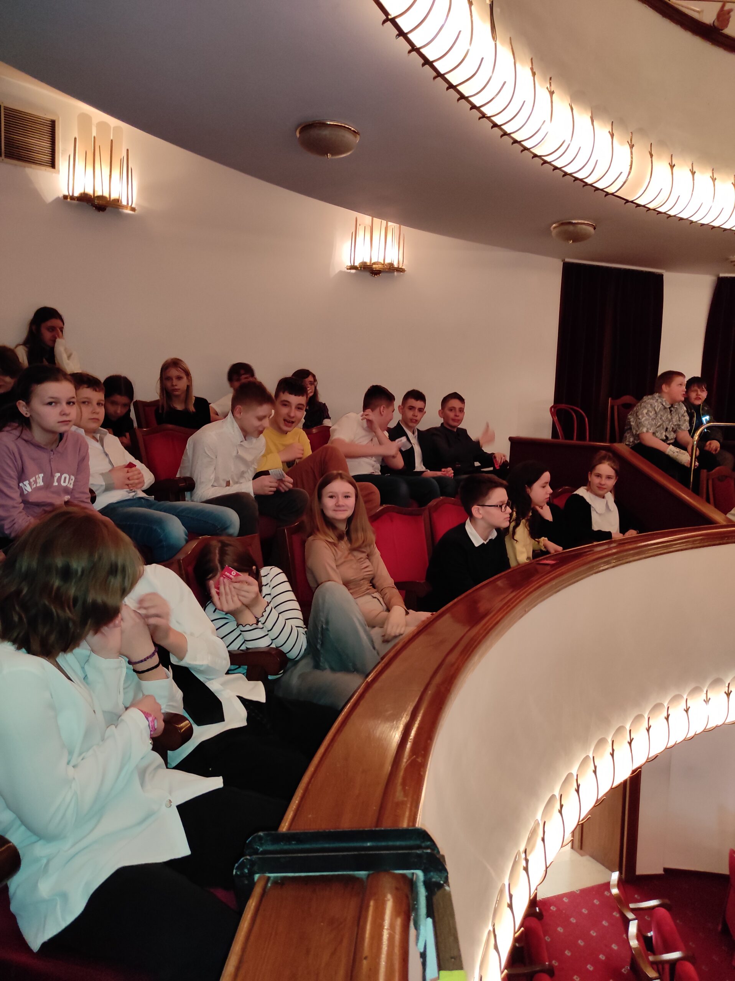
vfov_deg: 69.4
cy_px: 490
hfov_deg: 54.8
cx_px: 368
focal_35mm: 25
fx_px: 709
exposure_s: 1/20
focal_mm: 5.43
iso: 716
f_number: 1.89
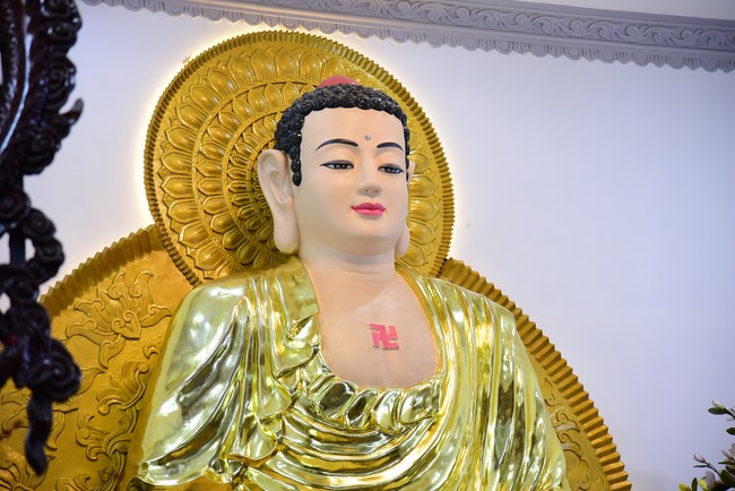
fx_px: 2145
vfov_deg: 13.1
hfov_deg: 19.4
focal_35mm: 105
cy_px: 246
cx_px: 368
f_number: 4.5
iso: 2500
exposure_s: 1/100
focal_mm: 105
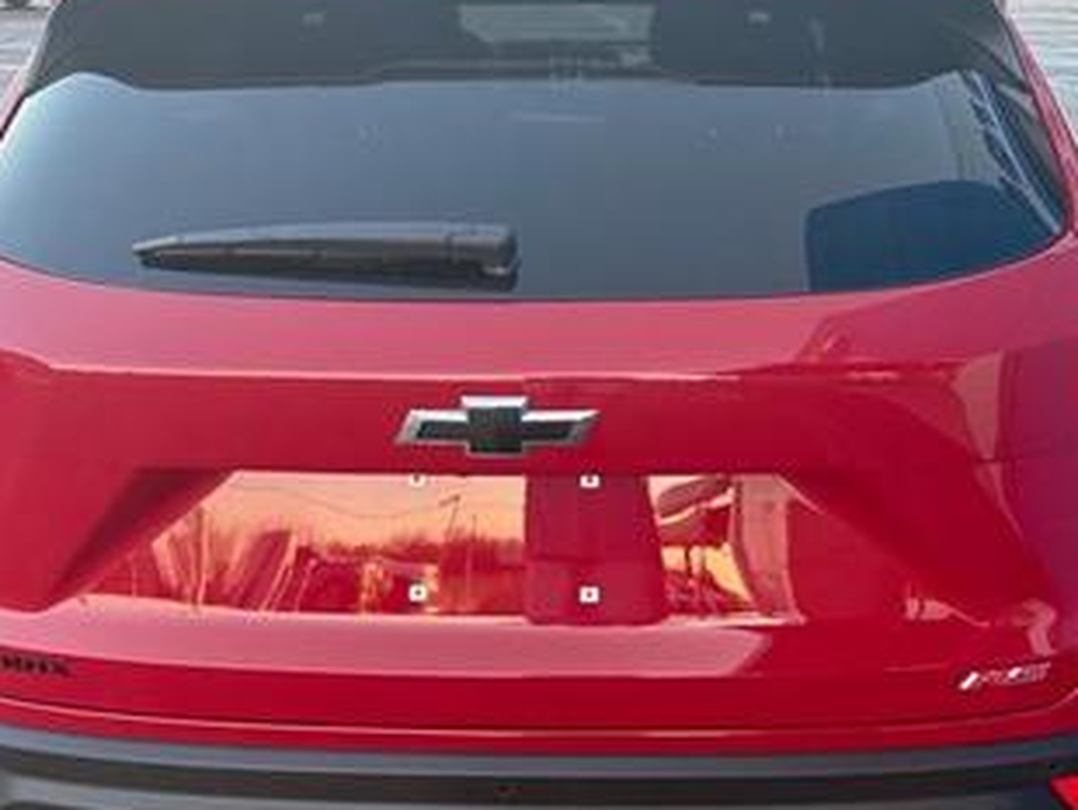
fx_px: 1215
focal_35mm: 39
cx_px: 536
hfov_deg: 47.8
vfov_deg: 36.8
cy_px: 448
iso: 500
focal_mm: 6.76
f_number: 1.78
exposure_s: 1/796
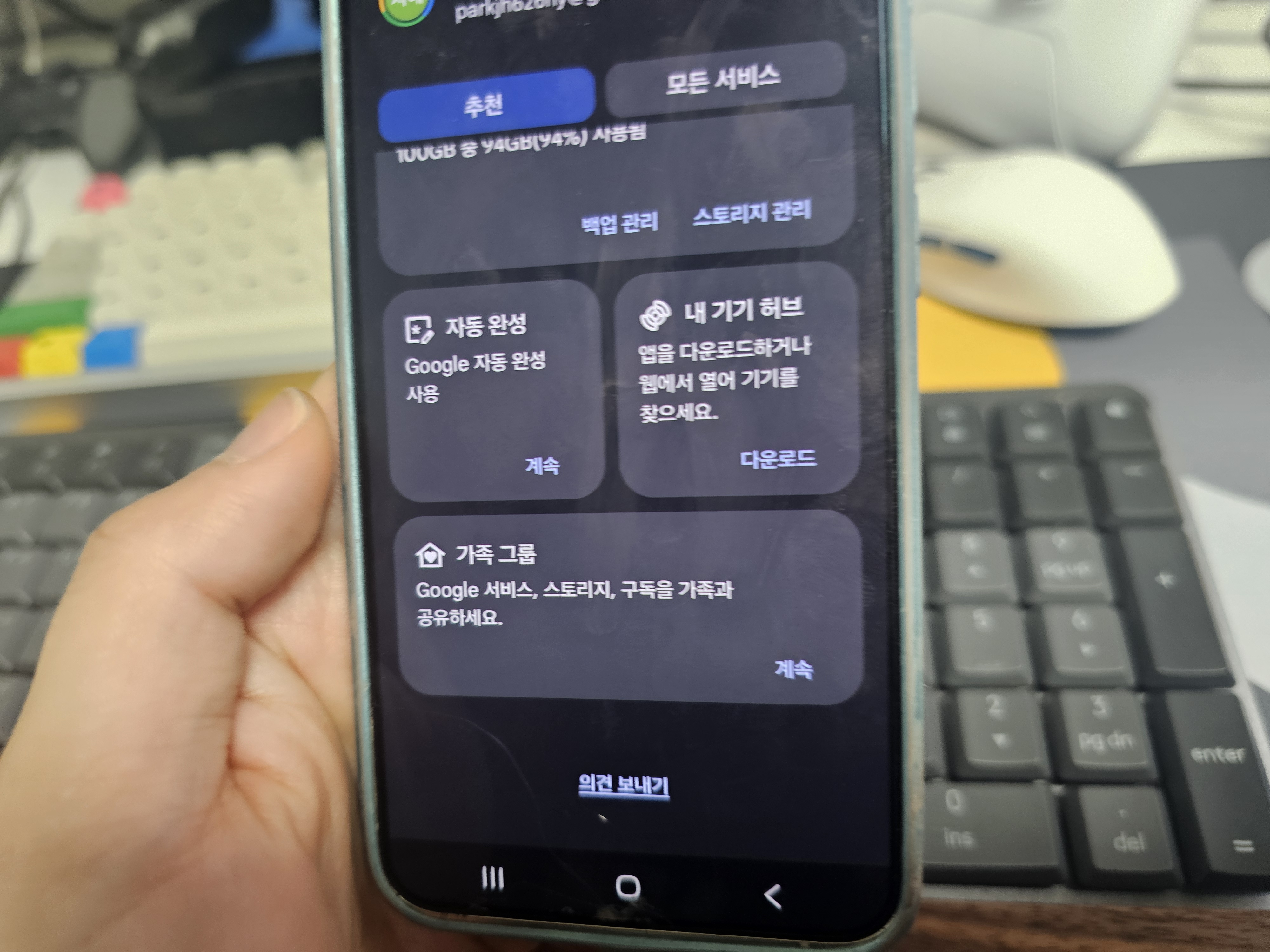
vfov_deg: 58.9
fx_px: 844
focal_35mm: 23
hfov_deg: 73.9
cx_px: 635
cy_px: 476
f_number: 1.7
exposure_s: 1/51
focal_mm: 6.3
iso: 250
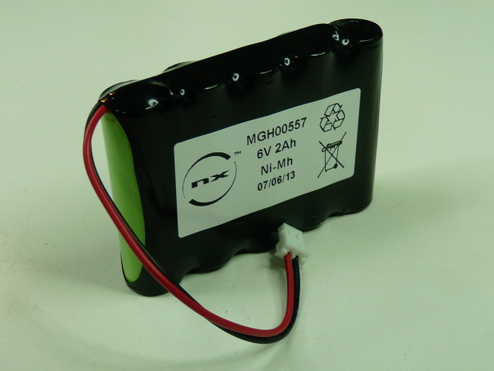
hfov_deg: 34.9
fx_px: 785
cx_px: 247
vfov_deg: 26.6
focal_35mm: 55
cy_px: 186
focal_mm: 5.5
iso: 100
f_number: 3
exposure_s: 1/60
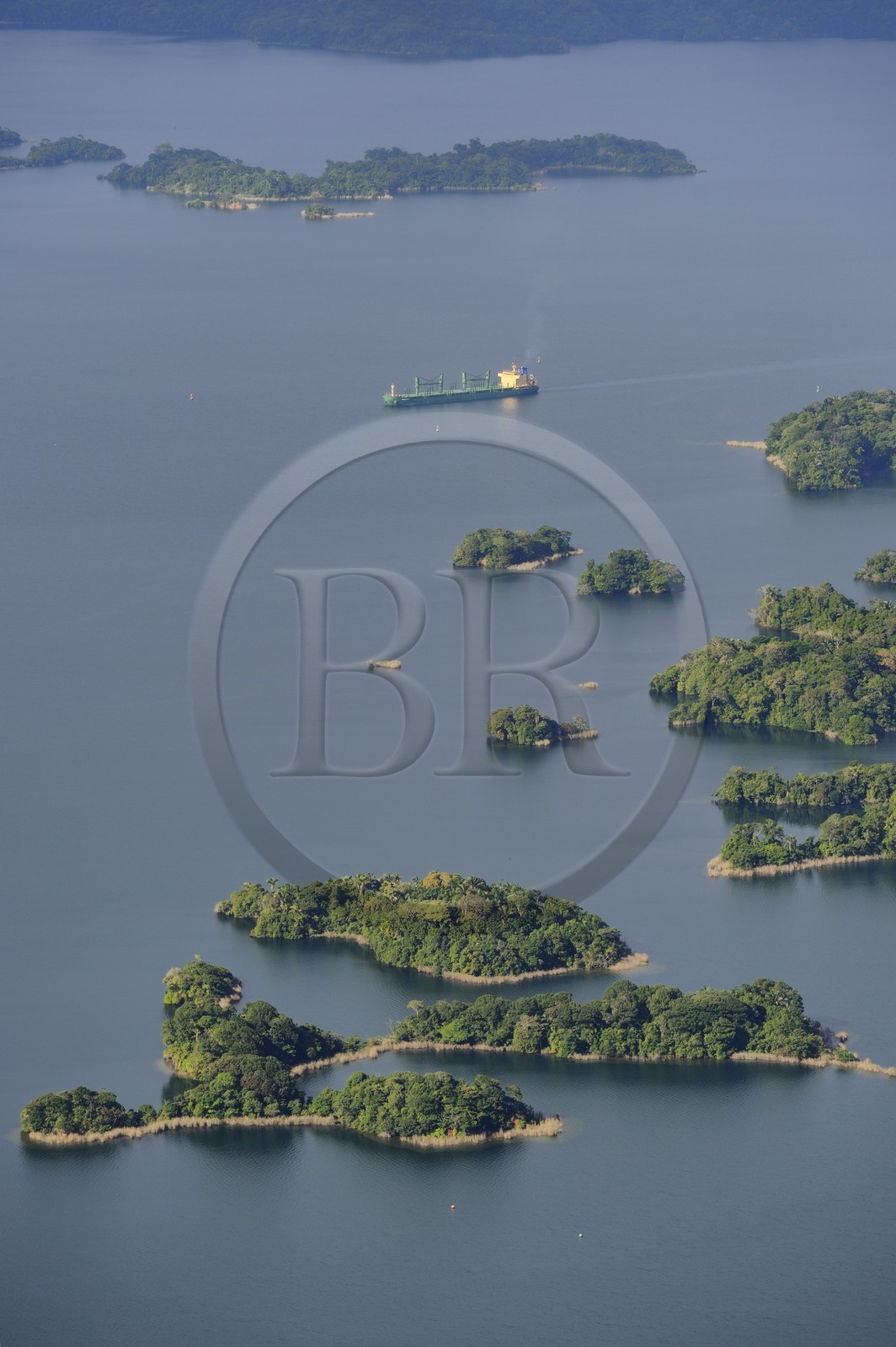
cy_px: 674
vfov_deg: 12.5
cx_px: 448
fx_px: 6170
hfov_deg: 8.3
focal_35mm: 165
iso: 200
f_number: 5.6
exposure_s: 1/1000
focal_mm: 165
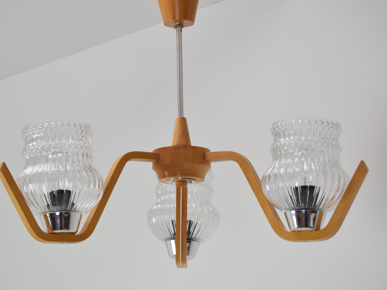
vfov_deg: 16.5
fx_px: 1001
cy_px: 144
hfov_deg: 21.9
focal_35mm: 90
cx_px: 184
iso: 1600
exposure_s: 1/250
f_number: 8
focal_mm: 55
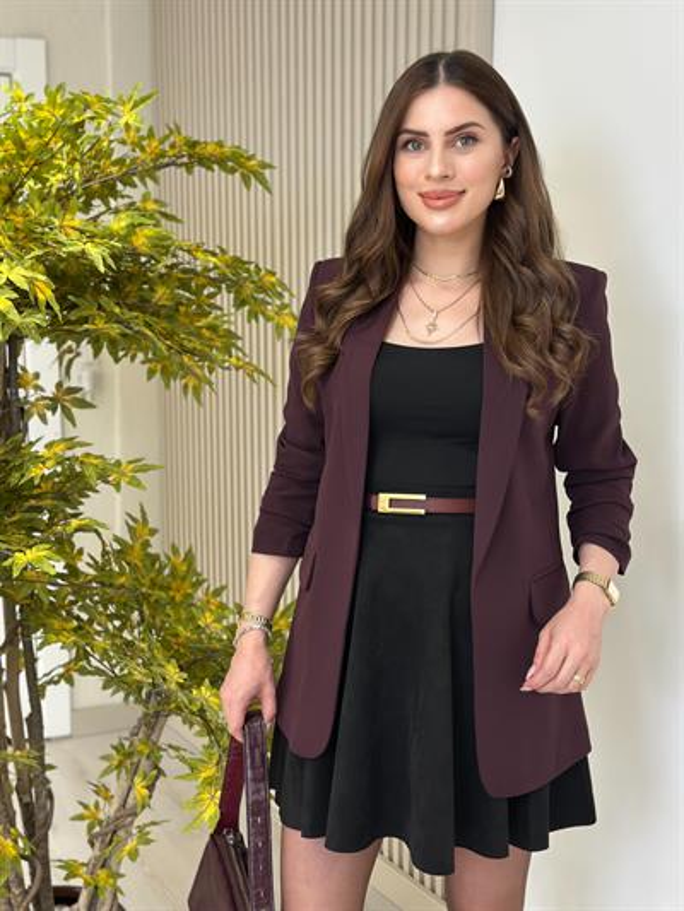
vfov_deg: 39.6
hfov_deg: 30.3
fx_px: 1264
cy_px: 456
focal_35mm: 48
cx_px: 342
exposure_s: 1/100
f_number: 1.78
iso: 64
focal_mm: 6.86
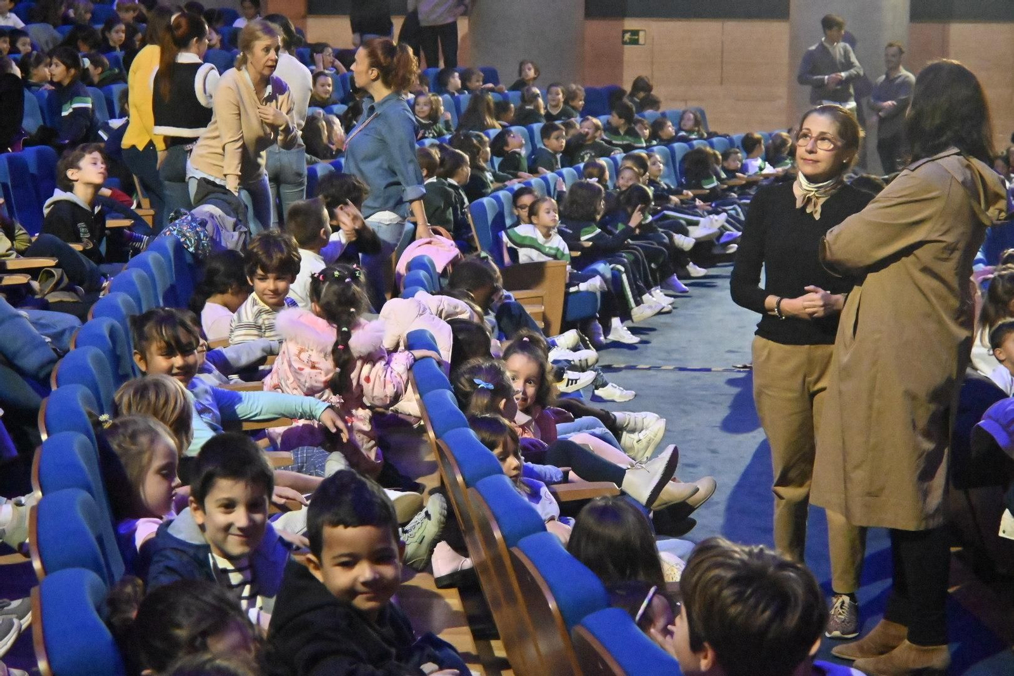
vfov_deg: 18.2
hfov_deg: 27.0
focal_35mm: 75
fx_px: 2113
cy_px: 338
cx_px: 507
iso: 12800
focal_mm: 50
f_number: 6.3
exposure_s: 1/60
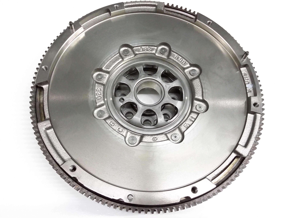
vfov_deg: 44.2
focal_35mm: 32
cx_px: 146
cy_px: 109
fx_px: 269
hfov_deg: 56.8
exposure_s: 1/15
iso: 320
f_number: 2.4
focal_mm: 3.4
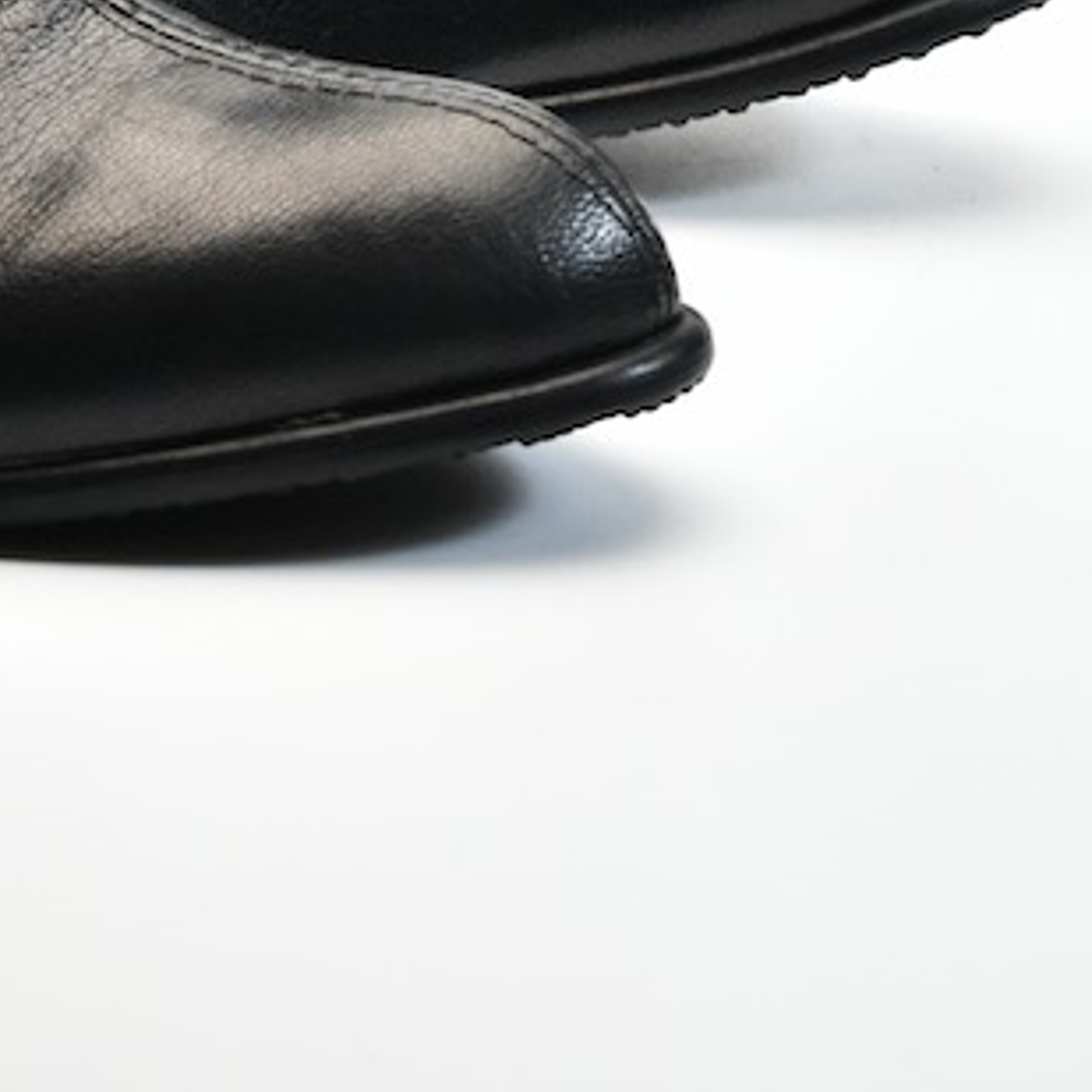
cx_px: -141
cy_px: -993
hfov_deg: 8.2
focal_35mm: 211
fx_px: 7531
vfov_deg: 8.0
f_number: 5.6
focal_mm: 40
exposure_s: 1/500
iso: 1600
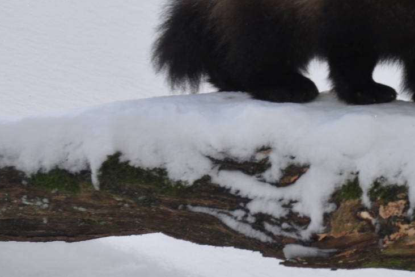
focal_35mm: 442
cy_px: 0
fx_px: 5096
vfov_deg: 3.1
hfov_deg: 4.7
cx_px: 445
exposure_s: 1/200
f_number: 4.8
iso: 220
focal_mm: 135
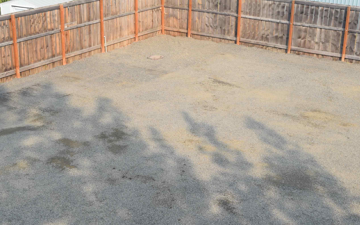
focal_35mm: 63
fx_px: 618
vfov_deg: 20.6
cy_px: 132
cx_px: 180
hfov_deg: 32.5
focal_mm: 34
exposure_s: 1/250
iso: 200
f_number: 8
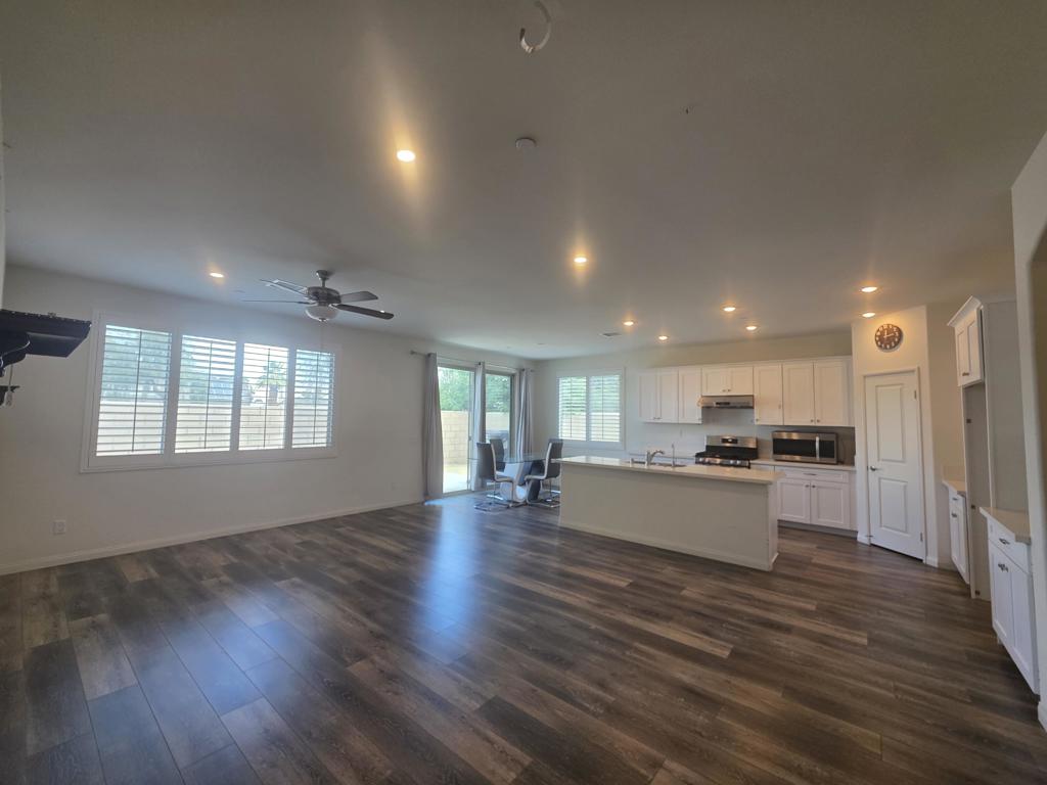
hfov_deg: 106.2
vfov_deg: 89.9
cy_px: 392
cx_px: 524
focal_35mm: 13
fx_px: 393
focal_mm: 2.2
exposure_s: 1/120
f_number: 1.9
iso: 100
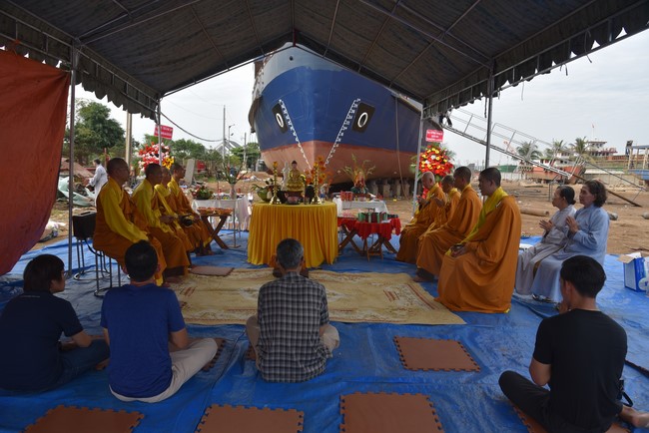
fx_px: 433
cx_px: 324
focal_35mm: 24
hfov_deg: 73.7
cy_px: 216
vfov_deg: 53.2
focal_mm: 24
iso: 220
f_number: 8
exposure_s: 1/250
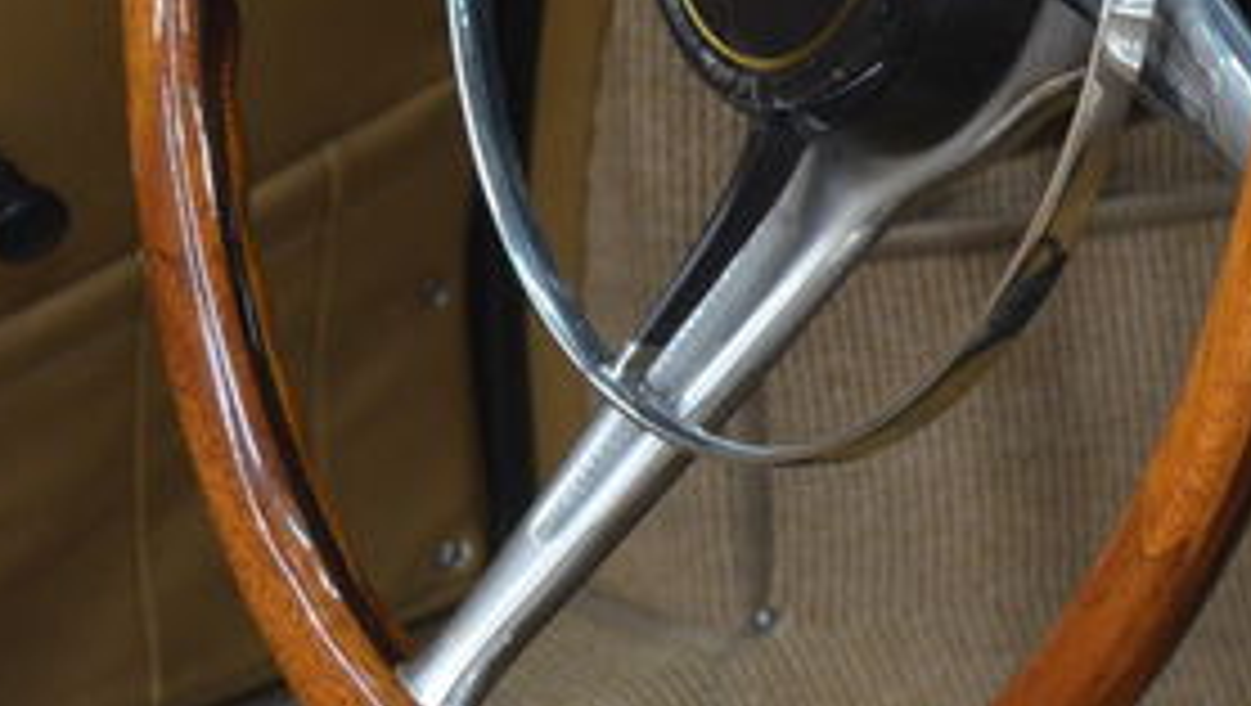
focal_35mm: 147
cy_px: -54
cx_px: 1494
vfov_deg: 8.2
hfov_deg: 14.2
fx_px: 4881
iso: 1100
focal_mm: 34
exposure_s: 1/30
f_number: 5
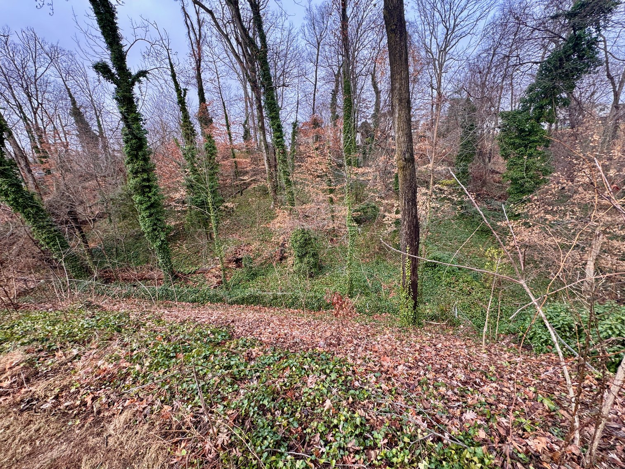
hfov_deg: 102.1
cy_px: 234
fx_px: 253
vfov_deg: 85.7
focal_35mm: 14
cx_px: 312
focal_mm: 2.22
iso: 64
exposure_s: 1/99
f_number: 2.2
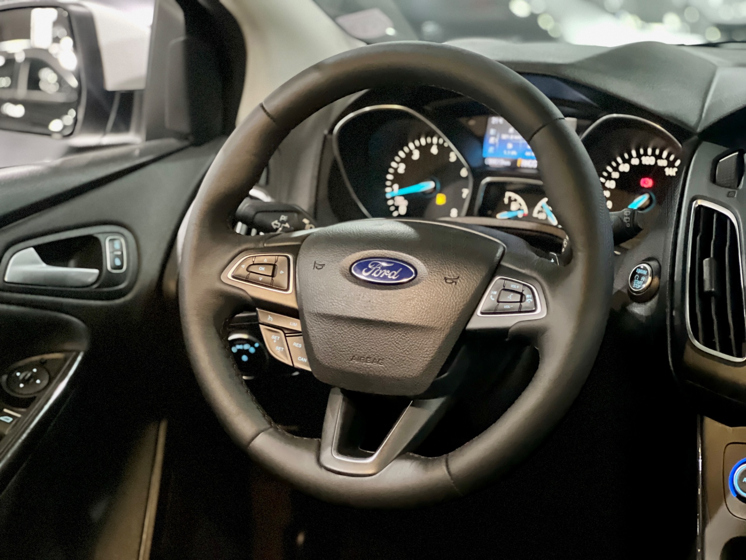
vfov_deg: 19.1
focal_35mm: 77
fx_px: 1659
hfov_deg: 25.3
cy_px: 280
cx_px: 373
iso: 1250
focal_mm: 9
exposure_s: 1/15
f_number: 2.8
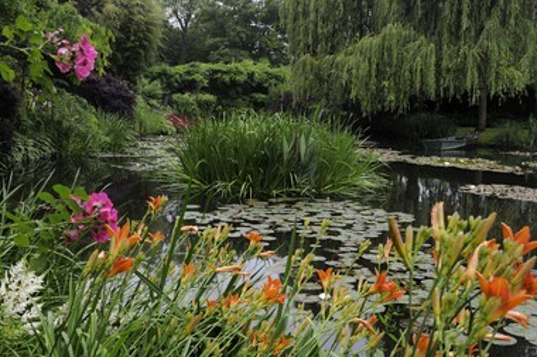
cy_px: 178
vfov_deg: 31.9
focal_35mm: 42
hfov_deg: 46.4
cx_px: 257
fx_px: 626
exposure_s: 1/100
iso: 800
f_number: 11
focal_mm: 38
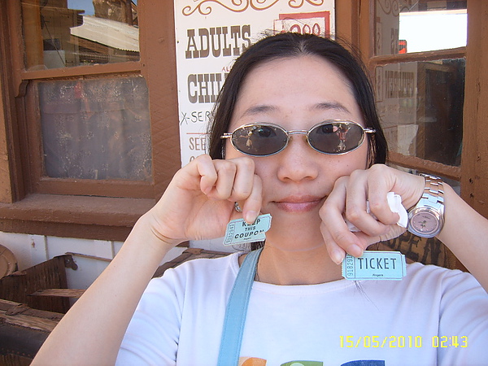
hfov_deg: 52.6
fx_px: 493
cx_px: 244
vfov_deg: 40.7
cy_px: 183
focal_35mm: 35
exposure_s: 1/180
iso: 50
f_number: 2.8
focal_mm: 5.8
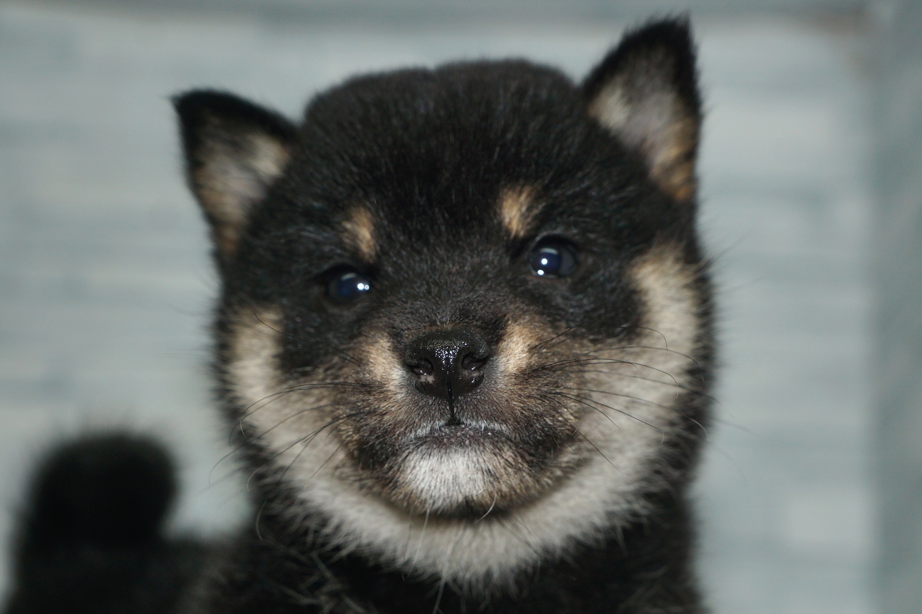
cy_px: 307
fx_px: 1920
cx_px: 461
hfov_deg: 27.0
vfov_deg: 18.2
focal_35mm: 75
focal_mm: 50
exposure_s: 1/160
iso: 100
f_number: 5.6
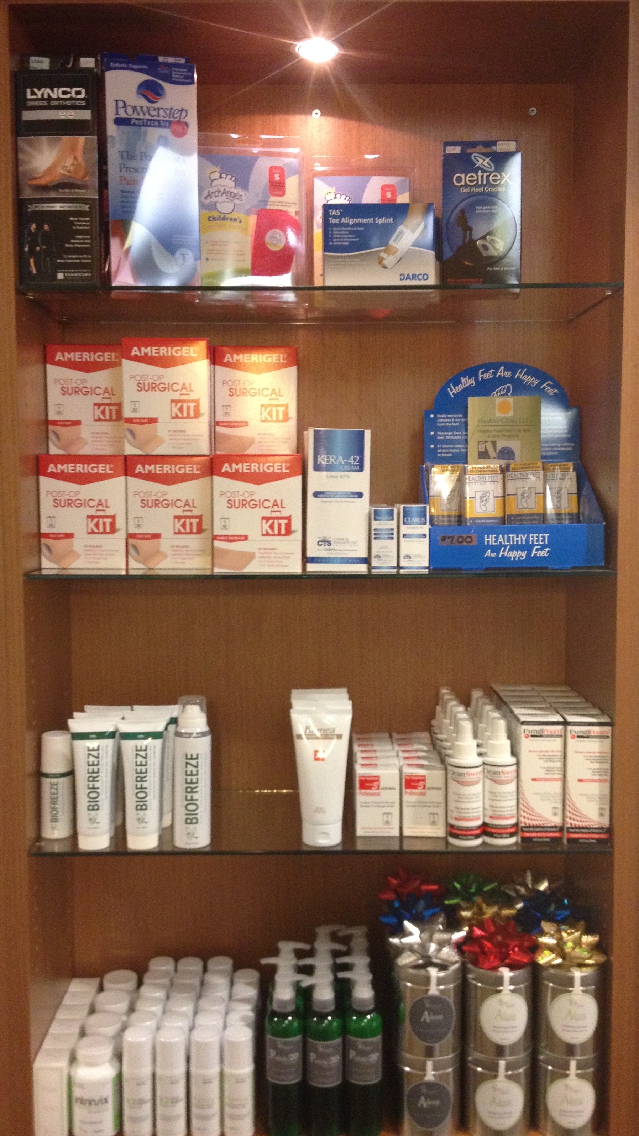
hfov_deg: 30.4
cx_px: 309
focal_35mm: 39
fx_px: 1175
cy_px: 572
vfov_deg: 51.6
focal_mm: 4.28
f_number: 2.4
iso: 250
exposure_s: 1/20
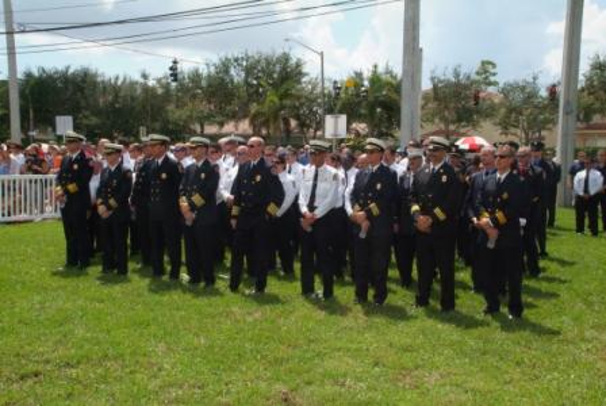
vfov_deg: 28.7
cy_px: 203
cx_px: 303
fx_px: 792
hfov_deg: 41.9
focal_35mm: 47
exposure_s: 1/125
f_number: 22
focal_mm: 31
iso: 800
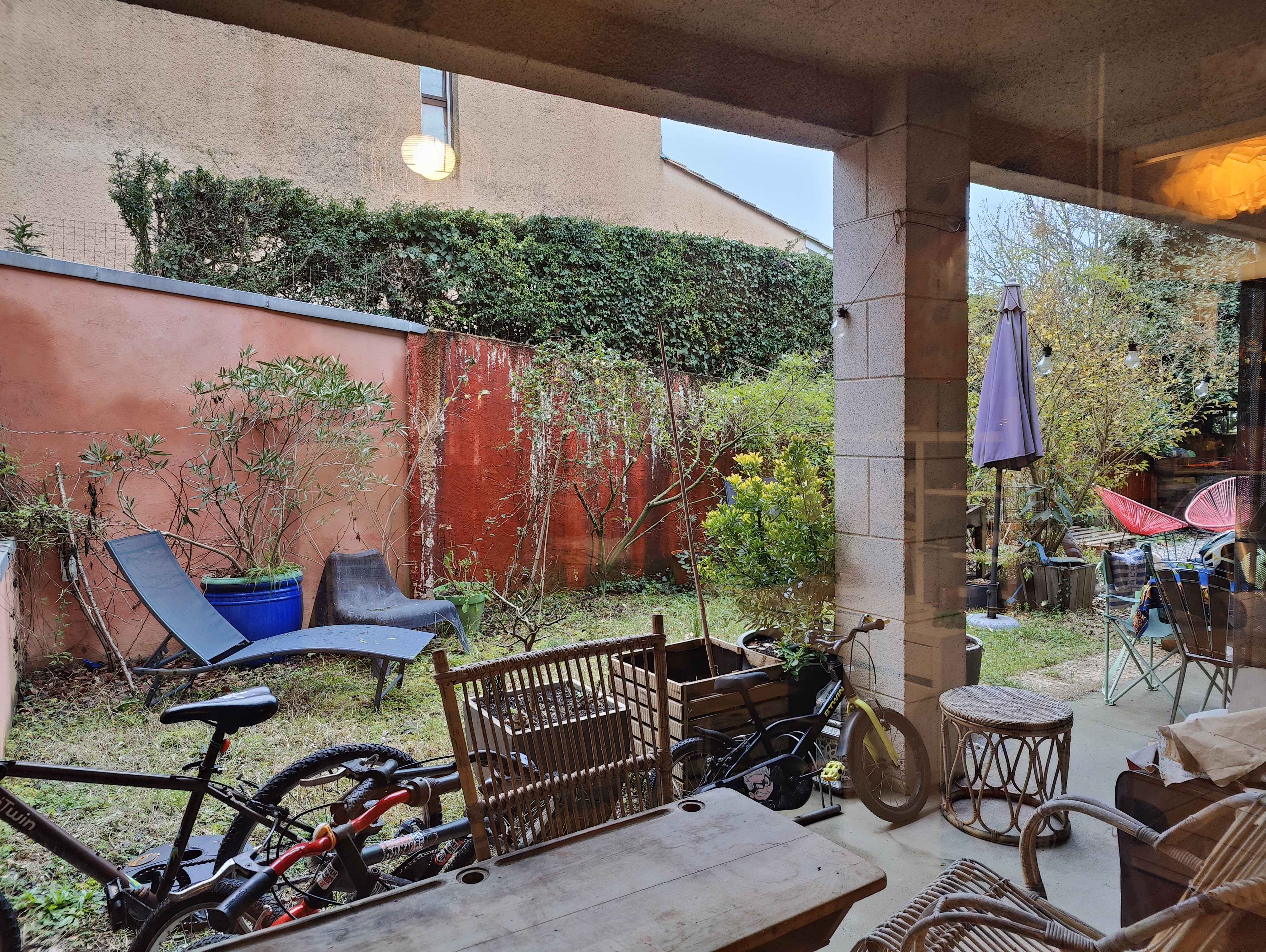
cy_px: 476
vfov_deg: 59.0
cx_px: 633
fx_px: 842
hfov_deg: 73.9
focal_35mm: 23
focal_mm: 6.06
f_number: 1.8
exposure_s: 1/50
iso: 80
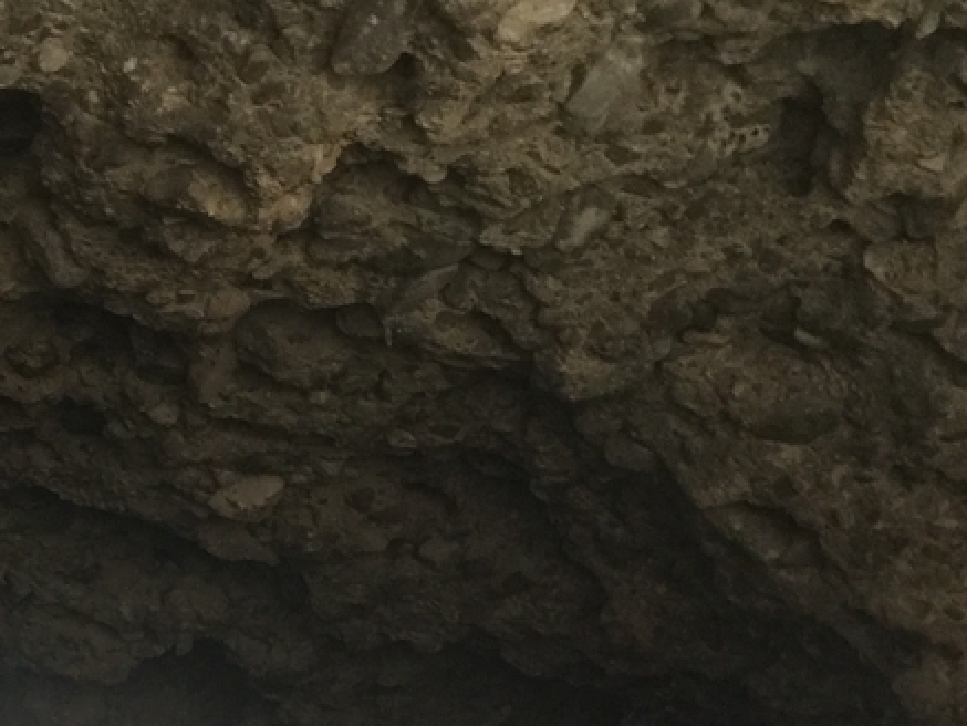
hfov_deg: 21.1
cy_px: 713
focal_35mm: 85
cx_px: -259
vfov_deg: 17.0
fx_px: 2375
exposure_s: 1/10
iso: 100
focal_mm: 4.15
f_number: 2.2
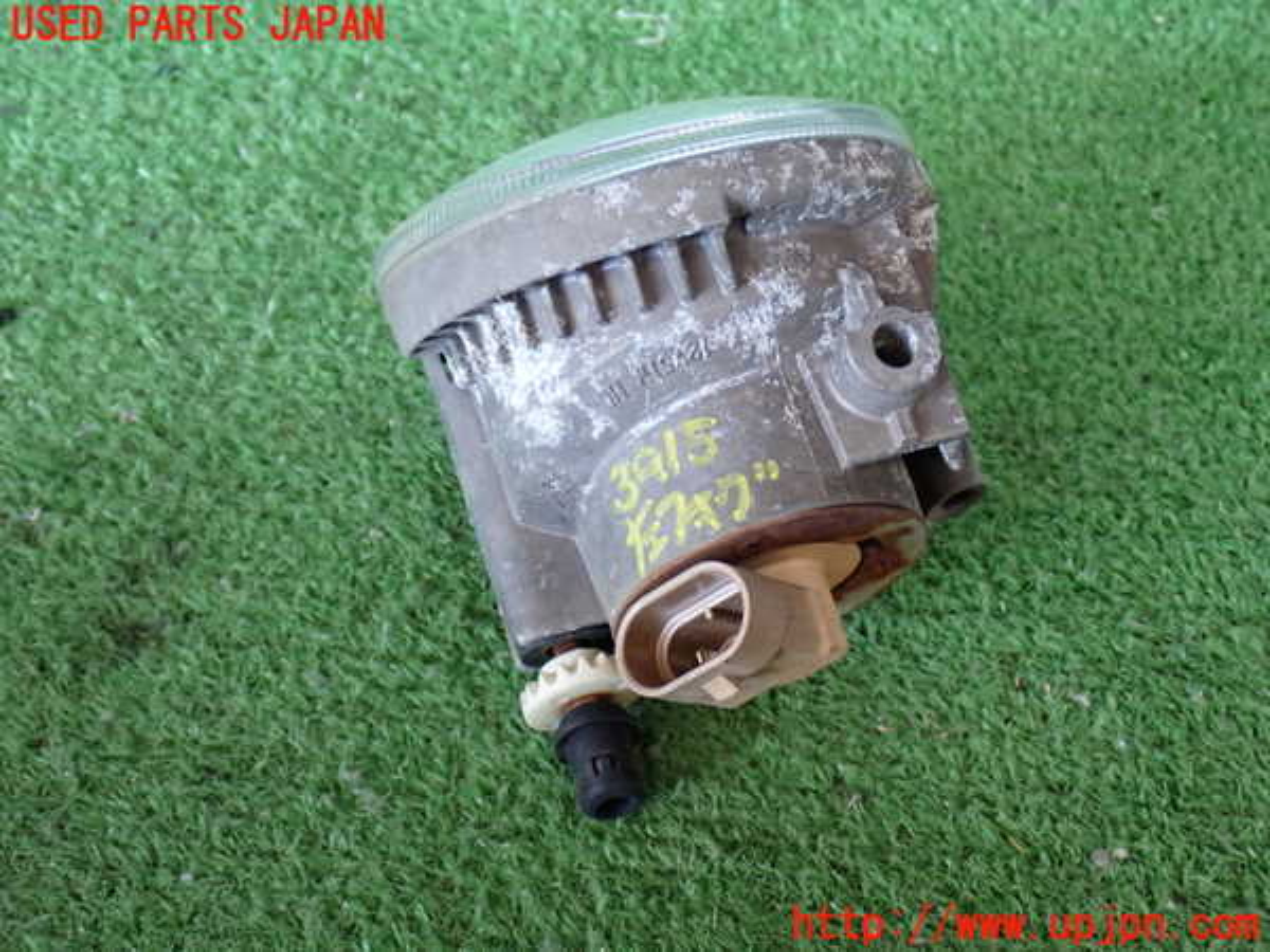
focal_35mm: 47
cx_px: 635
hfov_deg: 40.4
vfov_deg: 30.9
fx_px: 1724
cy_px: 476
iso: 500
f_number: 3.1
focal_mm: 8.4
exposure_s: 1/50
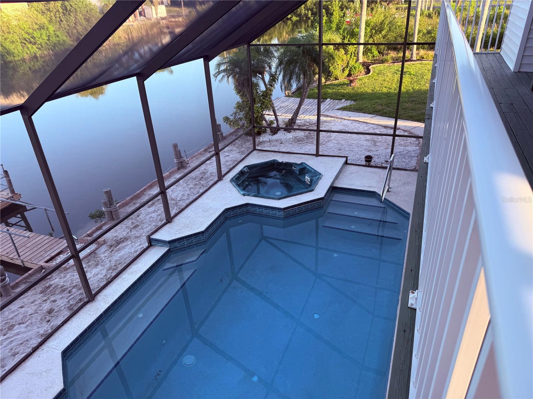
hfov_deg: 71.6
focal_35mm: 24
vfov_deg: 56.8
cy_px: 200
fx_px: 370
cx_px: 266
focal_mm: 6.76
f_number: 1.78
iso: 80
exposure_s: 1/368
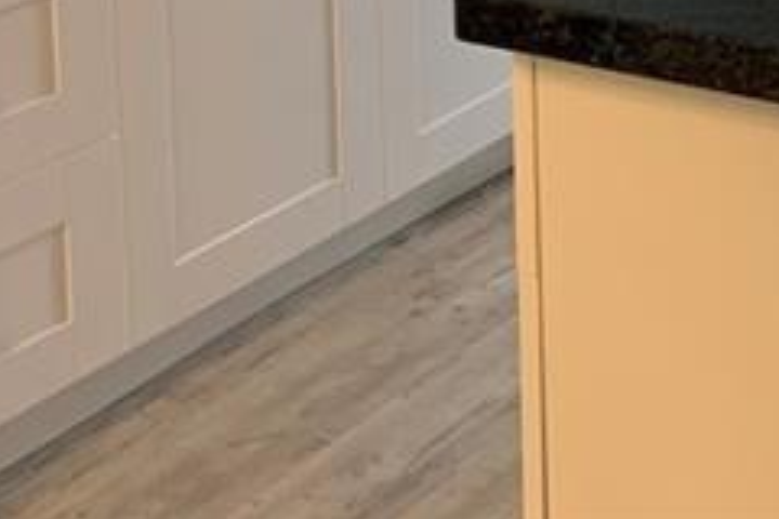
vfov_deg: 13.5
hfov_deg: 20.7
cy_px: -444
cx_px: 1006
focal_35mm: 90
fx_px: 1947
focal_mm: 4.25
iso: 80
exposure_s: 1/60
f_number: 1.8
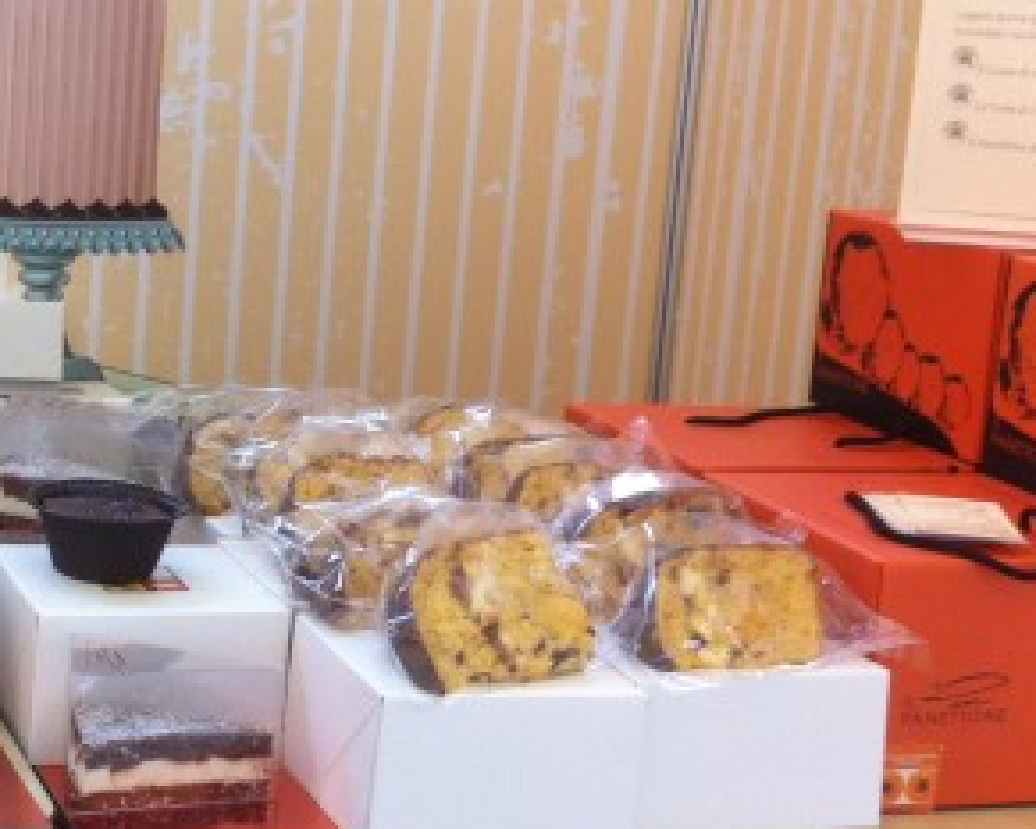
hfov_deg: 24.5
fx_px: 2300
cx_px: 75
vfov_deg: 20.4
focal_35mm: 75
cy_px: 448
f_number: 2.8
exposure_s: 1/17
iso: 80
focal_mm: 3.85
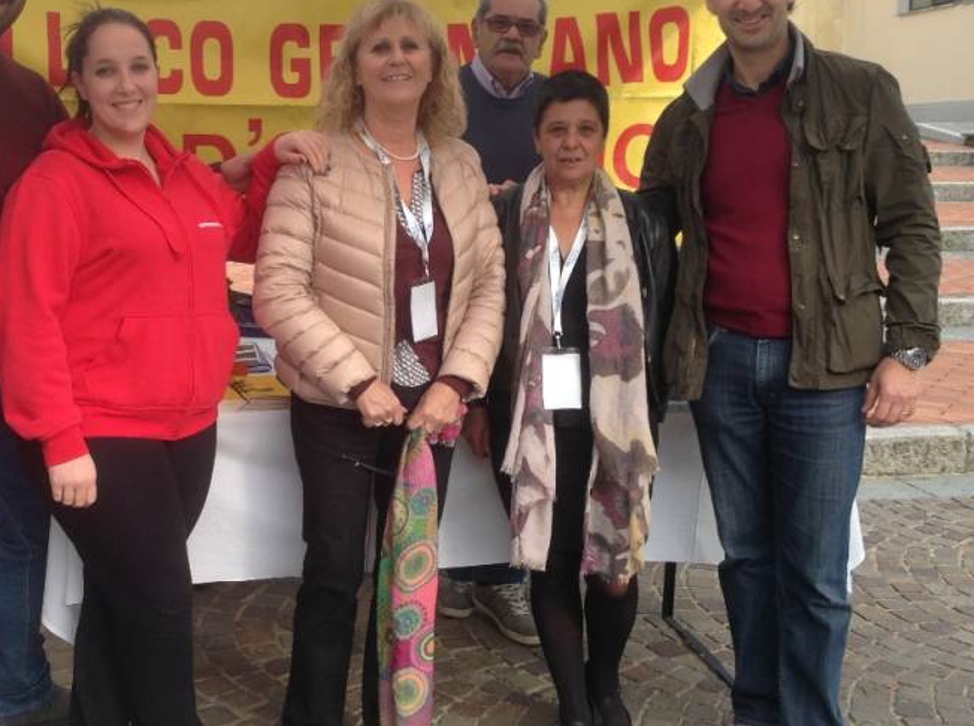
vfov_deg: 26.4
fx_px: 1544
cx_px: 365
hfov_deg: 34.8
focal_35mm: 55
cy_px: 318
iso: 50
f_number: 2.4
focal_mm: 4.28
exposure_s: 1/296
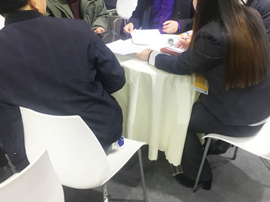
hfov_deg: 46.7
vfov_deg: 35.7
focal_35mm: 40
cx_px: 151
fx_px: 312
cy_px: 74
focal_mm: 4.15
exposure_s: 1/33
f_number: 2.2
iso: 64
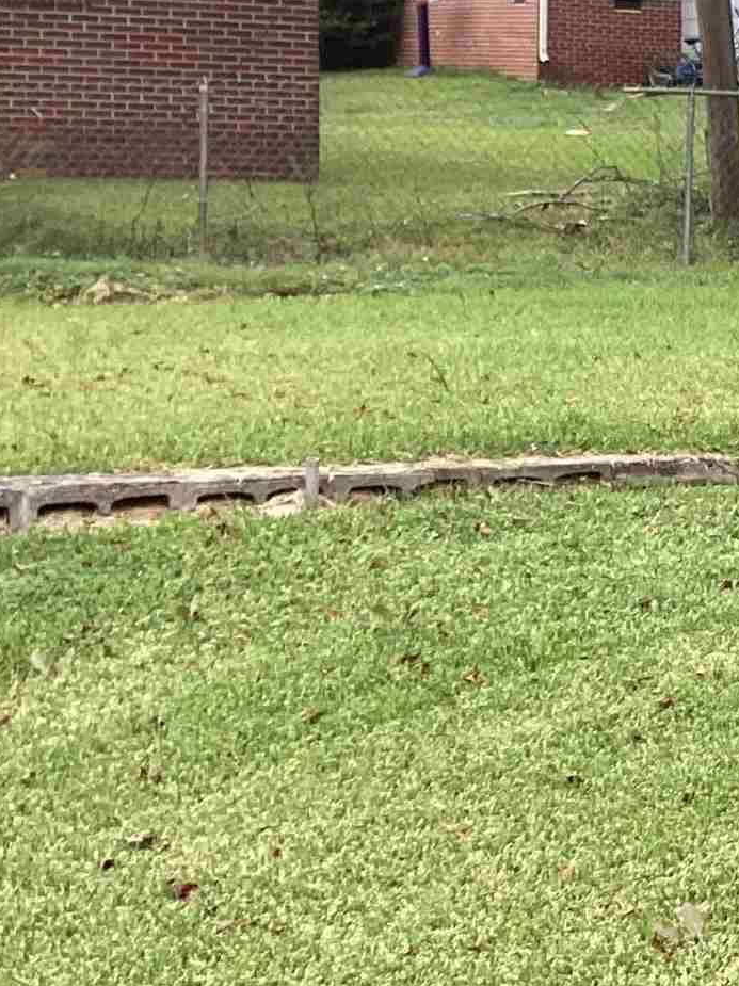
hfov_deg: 12.8
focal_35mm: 103
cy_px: 356
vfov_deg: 19.0
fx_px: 2934
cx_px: 1411
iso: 25
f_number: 2.4
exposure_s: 1/151
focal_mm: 3.3
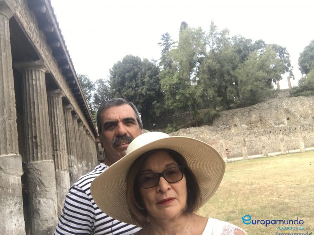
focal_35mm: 33
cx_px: 153
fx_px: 299
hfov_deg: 55.3
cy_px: 119
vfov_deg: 43.0
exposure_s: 1/124
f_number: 2.2
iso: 25
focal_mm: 2.87
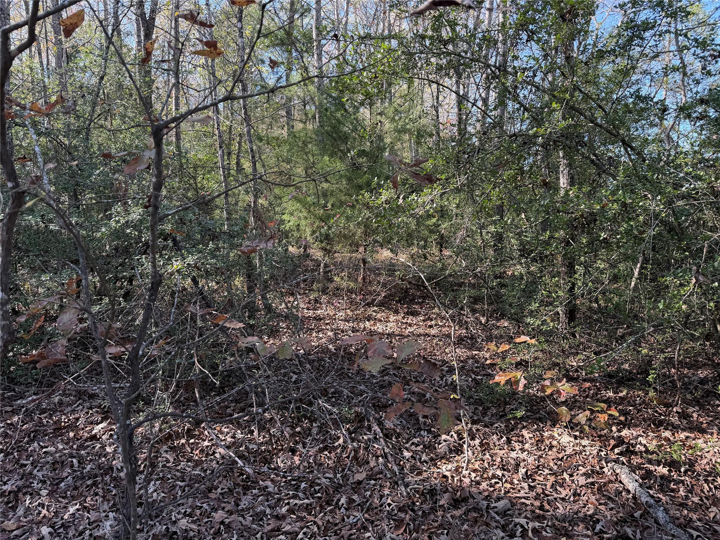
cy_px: 270
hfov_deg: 71.6
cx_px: 360
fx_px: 499
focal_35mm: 24
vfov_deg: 56.8
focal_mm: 6.76
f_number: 1.78
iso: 80
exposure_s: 1/313
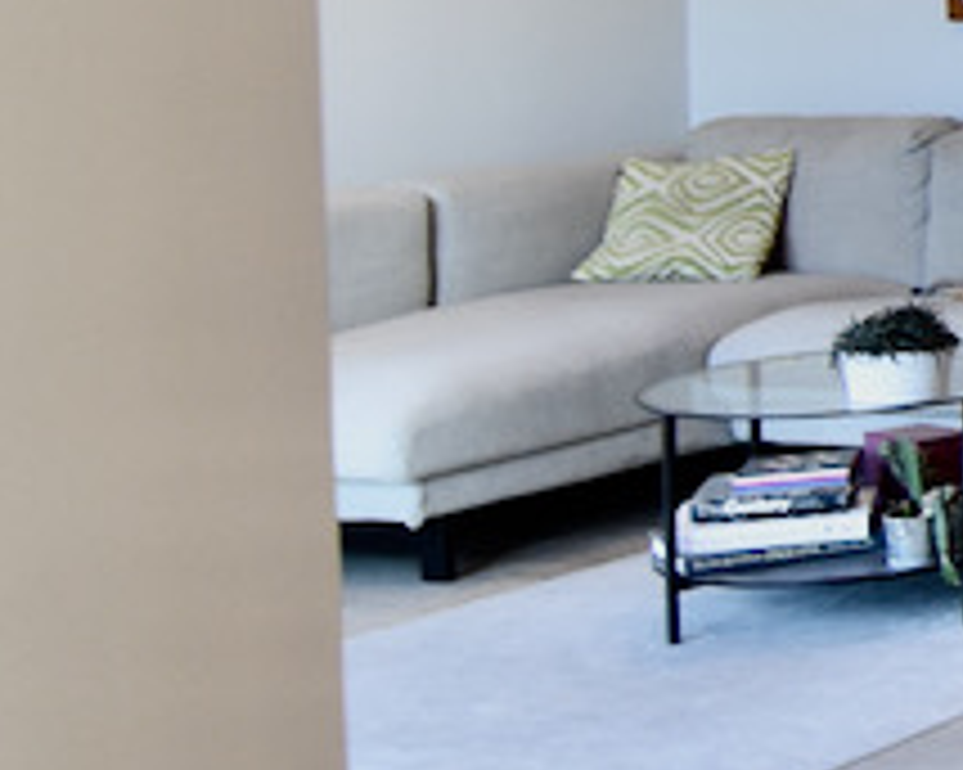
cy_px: -135
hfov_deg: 13.3
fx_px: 2644
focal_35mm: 93
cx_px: 2480
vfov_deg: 16.0
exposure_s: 1/80
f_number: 4.5
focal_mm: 11
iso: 800
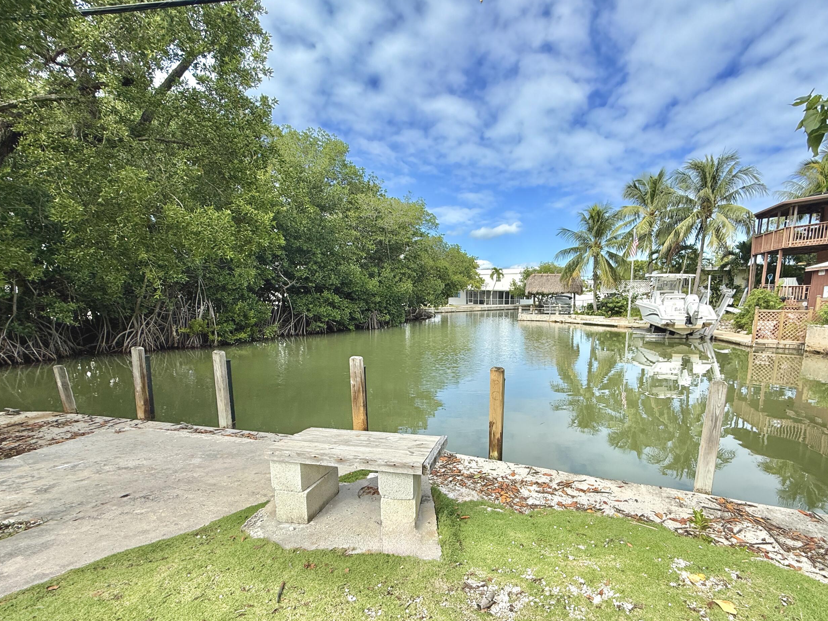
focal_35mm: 17
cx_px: 476
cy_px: 364
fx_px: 407
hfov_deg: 90.4
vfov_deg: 74.1
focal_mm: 2.22
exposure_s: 1/1087
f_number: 2.2
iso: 50
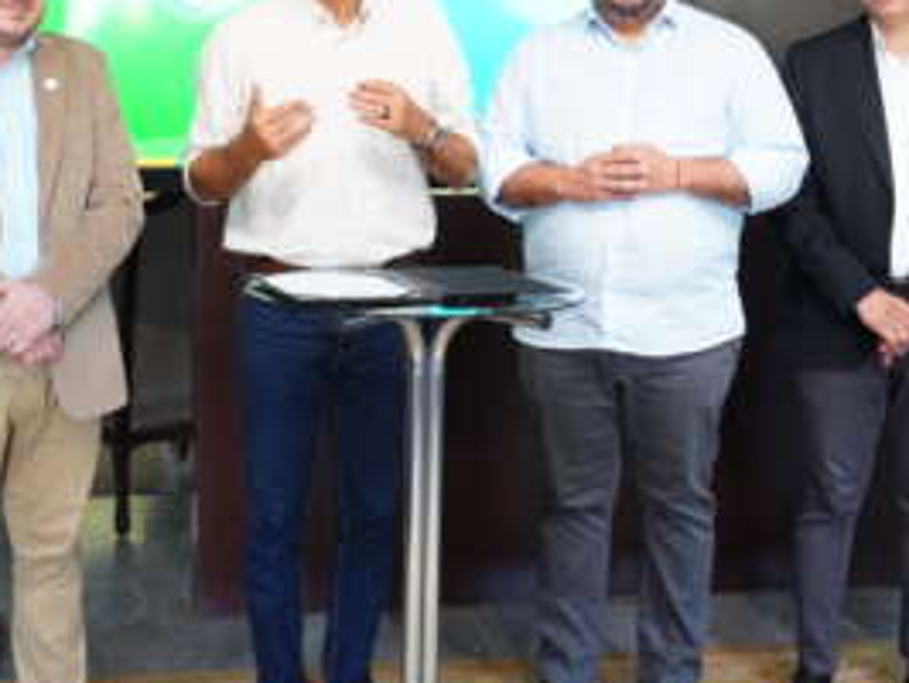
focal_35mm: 65
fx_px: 1708
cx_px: 379
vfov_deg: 22.6
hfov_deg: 29.7
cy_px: 271
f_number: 5
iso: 4000
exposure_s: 1/160
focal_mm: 30
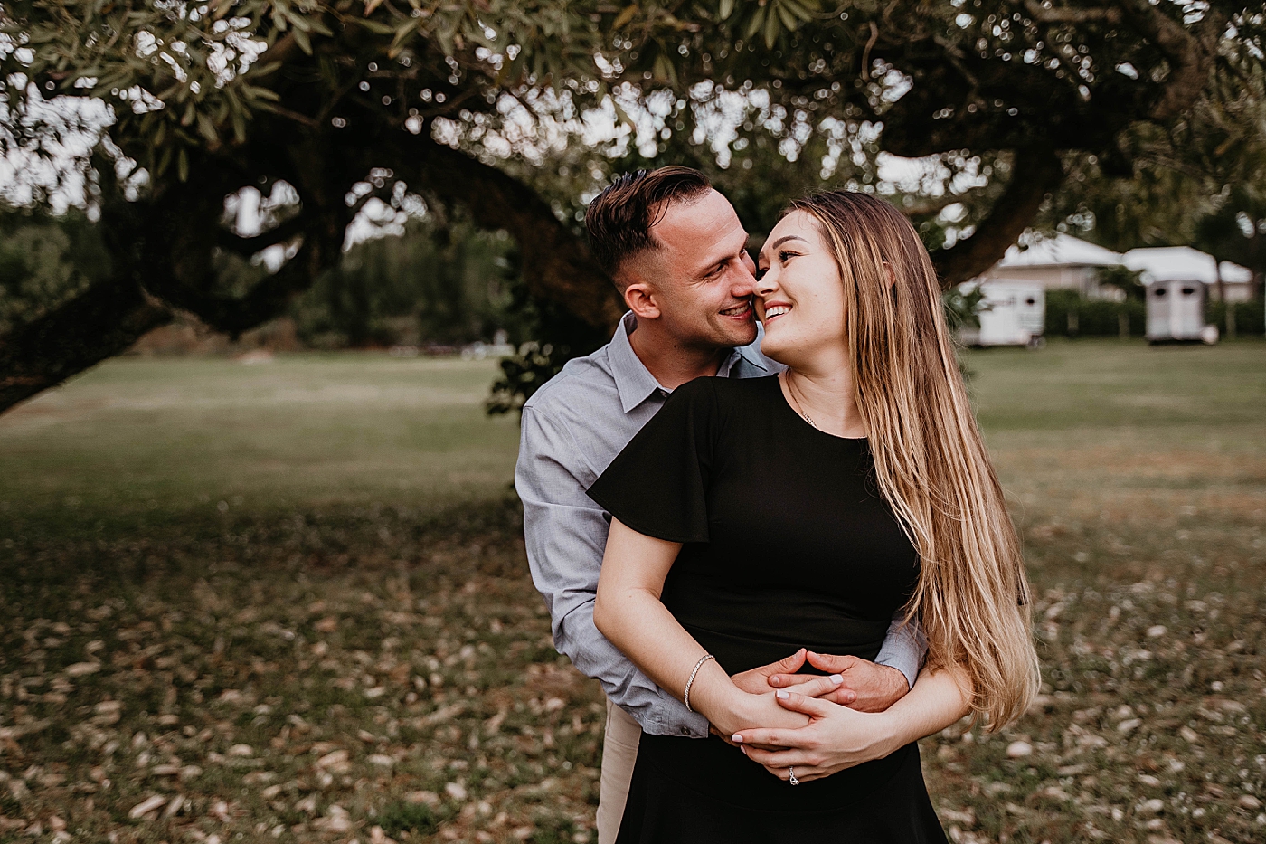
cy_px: 422
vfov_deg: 29.9
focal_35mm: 45
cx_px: 633
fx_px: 1582
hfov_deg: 43.6
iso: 500
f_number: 2.8
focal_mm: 45
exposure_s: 1/640
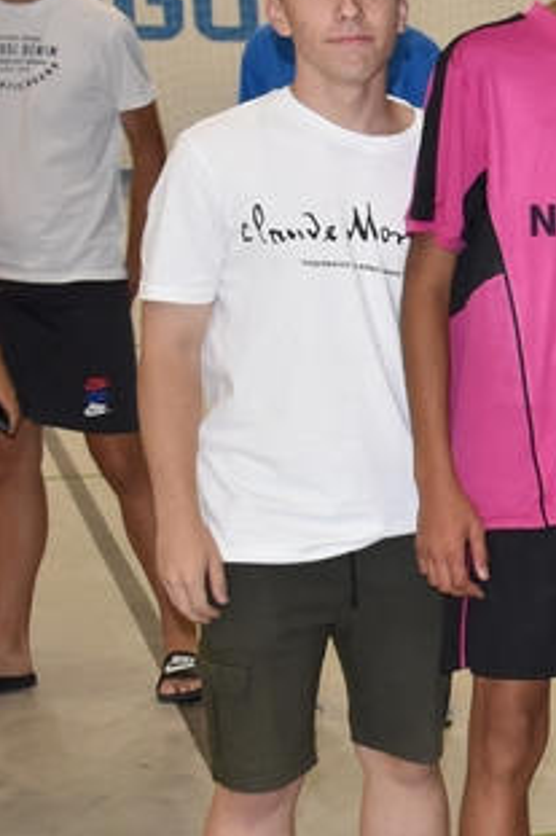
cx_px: 1163
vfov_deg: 17.4
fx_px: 2724
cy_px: 487
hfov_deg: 10.6
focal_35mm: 117
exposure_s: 1/60
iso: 1000
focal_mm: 27
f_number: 4
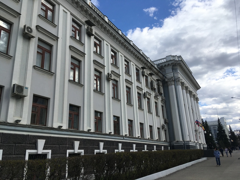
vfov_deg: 48.2
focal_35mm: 29
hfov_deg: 61.7
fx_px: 201
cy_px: 90
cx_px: 120
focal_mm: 4.15
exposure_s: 1/1789
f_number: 2.2
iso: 25
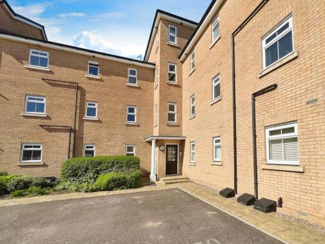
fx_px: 141
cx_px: 182
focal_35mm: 15
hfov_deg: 97.6
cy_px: 128
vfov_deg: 81.8
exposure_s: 1/2732
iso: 32
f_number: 1.8
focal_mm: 1.57
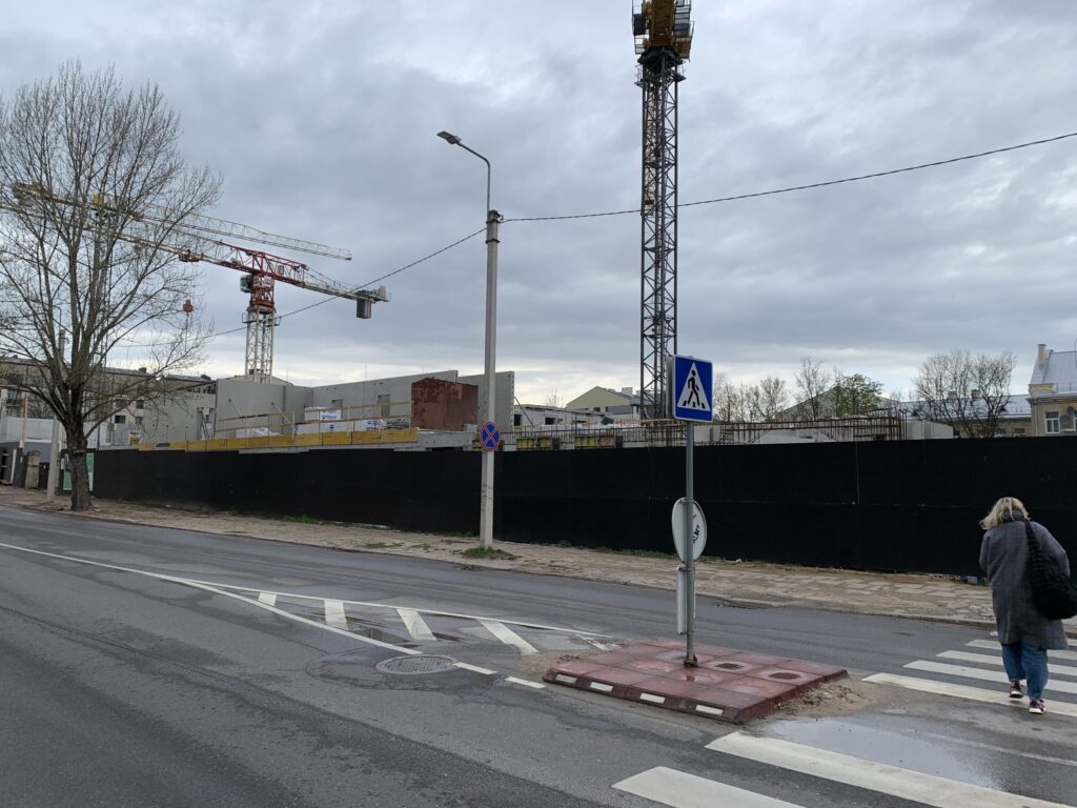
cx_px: 538
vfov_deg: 53.1
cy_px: 404
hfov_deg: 67.3
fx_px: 809
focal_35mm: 26
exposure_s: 1/696
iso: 25
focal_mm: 4.25
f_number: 1.8
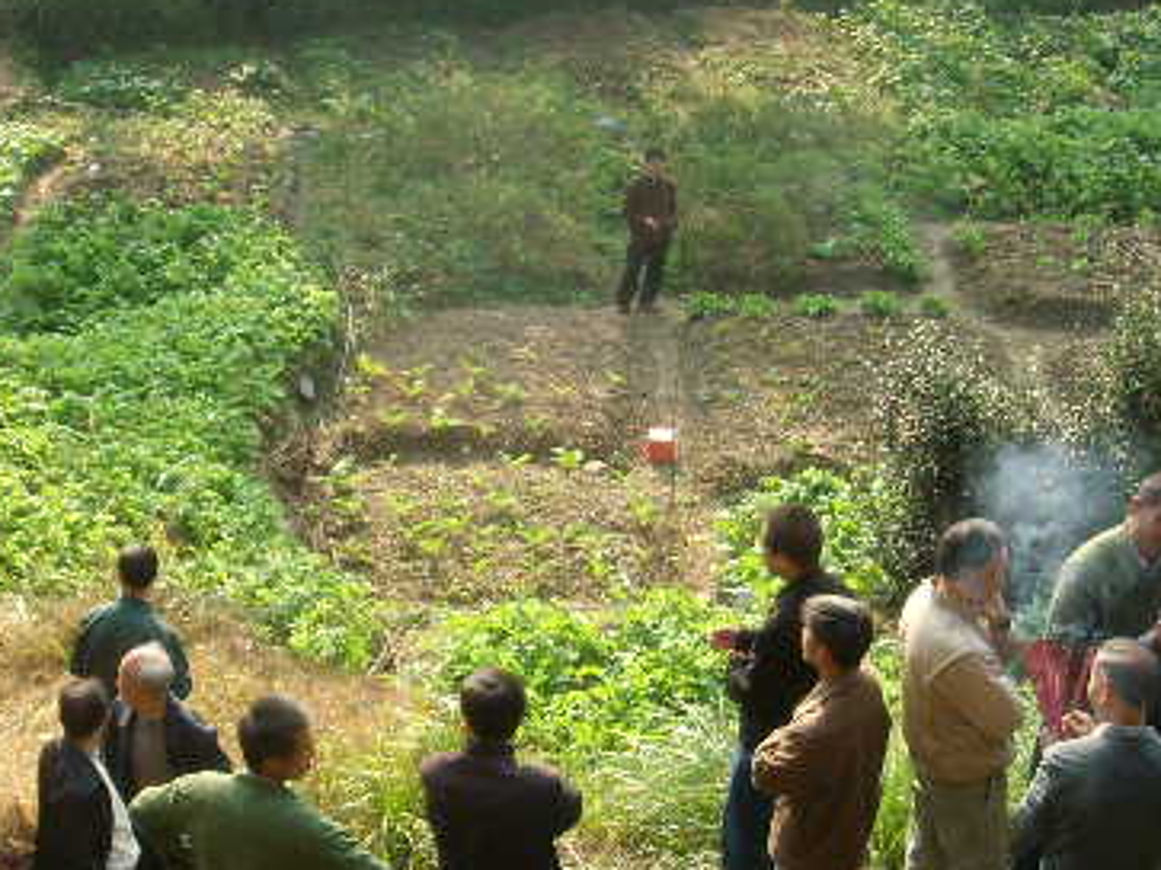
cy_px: 470
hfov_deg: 29.0
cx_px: 576
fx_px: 2246
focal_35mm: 67
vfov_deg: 21.9
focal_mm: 6.4
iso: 64
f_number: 5.7
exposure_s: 1/74.6
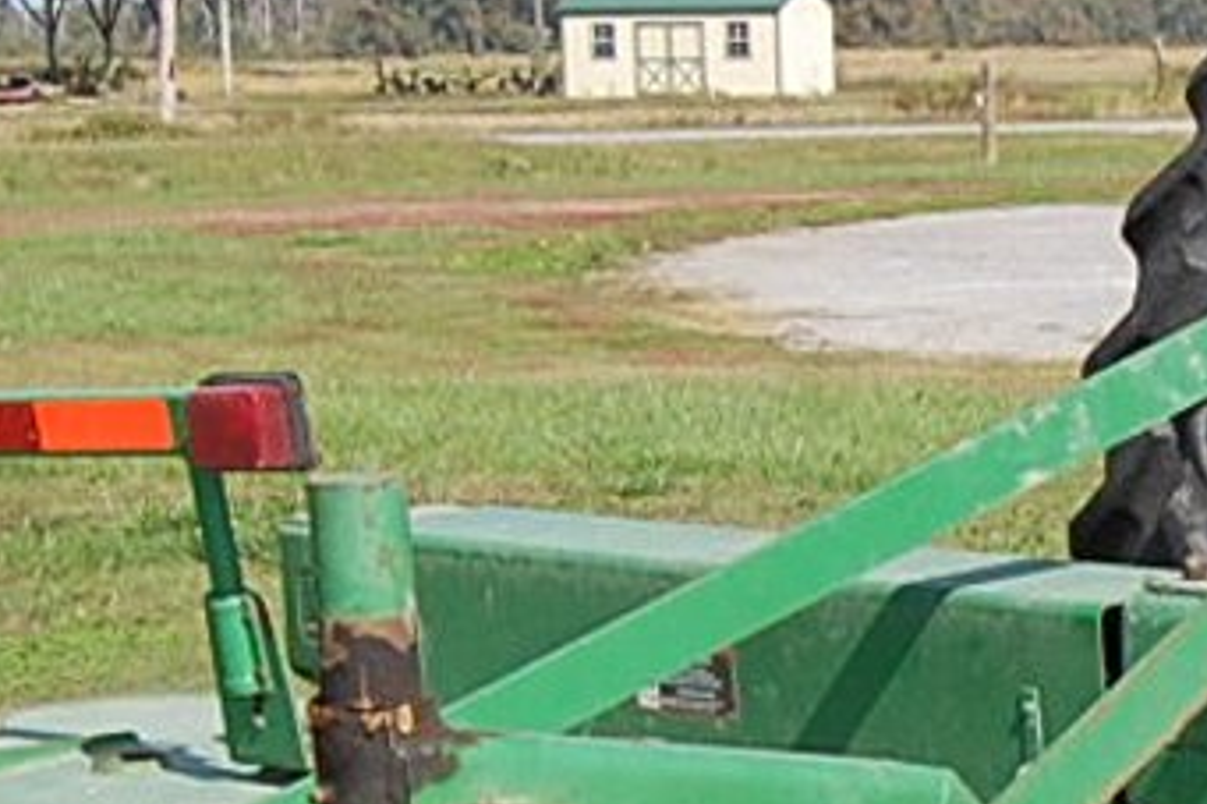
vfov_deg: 9.0
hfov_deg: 13.2
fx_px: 5027
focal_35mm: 150
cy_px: 1001
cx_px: 1573
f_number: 9
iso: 200
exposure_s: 1/320
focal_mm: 20
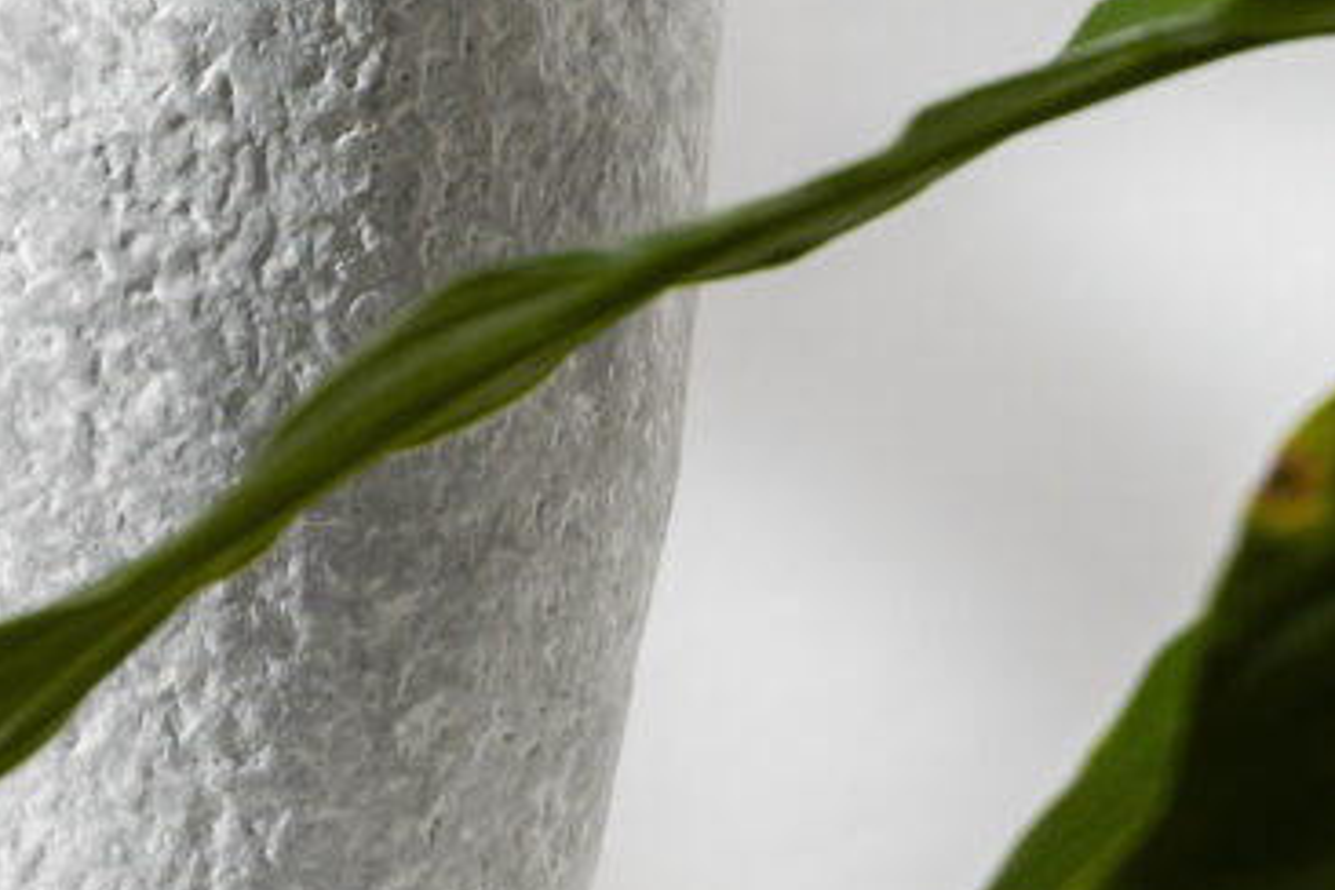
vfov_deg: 2.6
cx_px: -1244
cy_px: -709
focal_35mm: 524
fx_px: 19430
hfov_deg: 3.9
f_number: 4.5
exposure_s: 1/800
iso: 640
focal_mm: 75
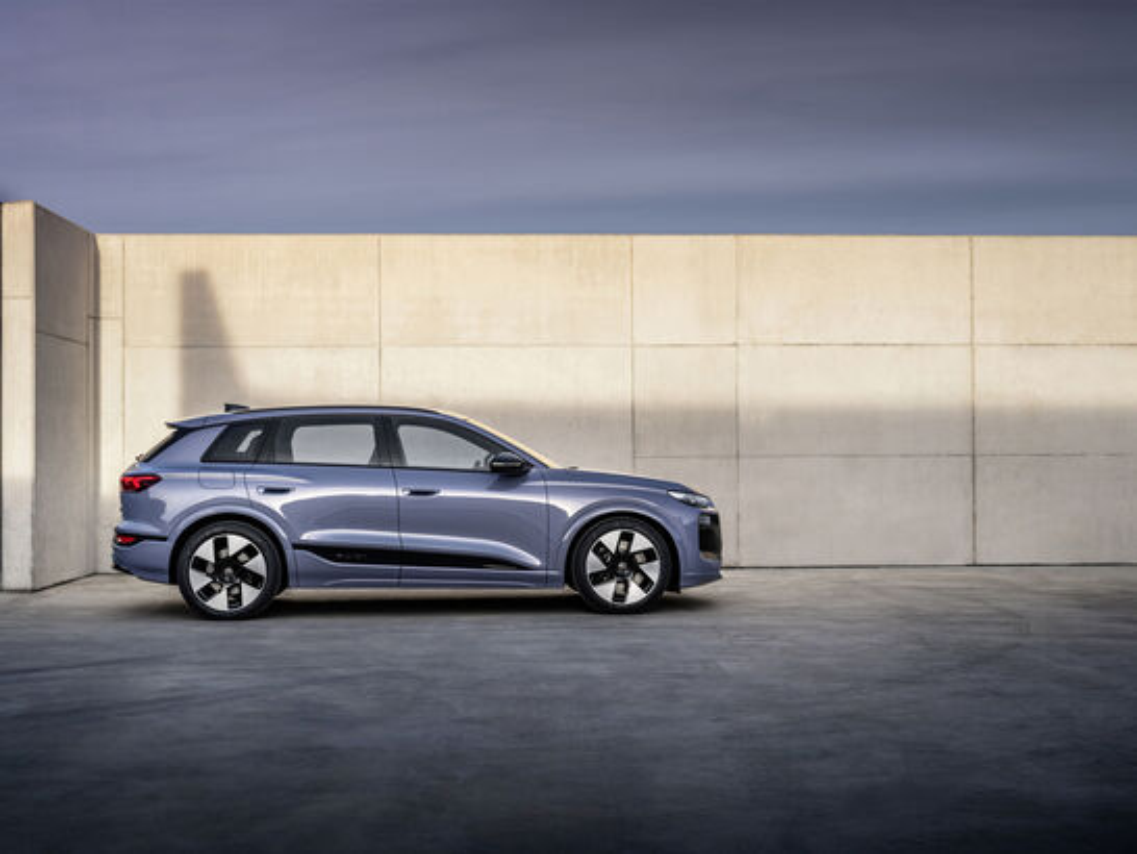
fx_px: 1577
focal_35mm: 48
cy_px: 427
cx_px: 568
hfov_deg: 39.6
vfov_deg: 30.3
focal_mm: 61
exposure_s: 1/15
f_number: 11
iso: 100
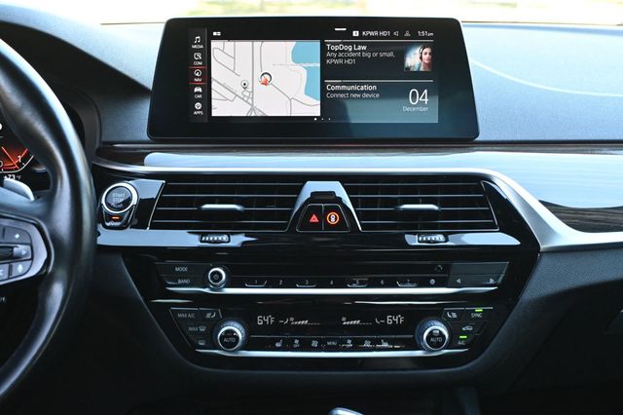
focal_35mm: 58
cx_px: 312
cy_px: 208
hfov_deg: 34.2
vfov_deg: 23.2
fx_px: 1012
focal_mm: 39
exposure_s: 1/125
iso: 2800
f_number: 5.6
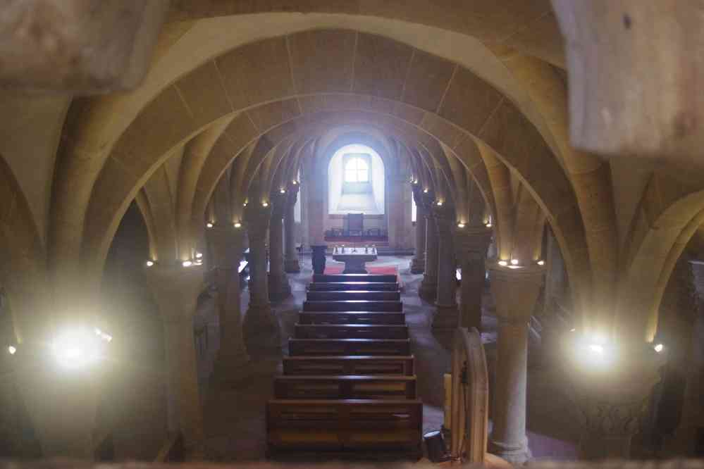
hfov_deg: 61.9
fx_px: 587
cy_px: 234
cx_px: 352
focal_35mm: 30
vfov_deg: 43.6
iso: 3200
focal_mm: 20
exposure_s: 1/8
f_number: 4
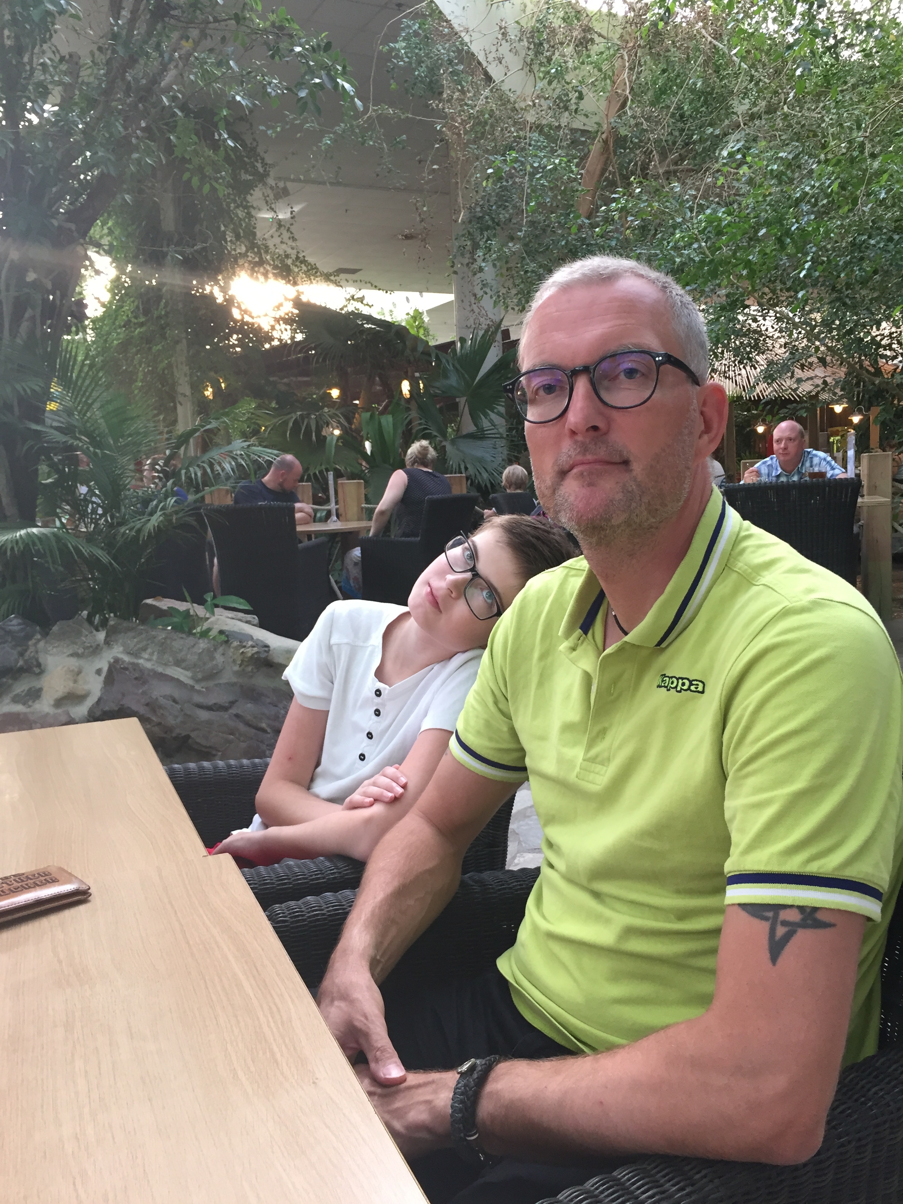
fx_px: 1009
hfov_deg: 48.2
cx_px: 452
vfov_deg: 61.7
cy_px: 602
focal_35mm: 29
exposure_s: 1/33
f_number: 2.2
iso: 50
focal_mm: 4.15
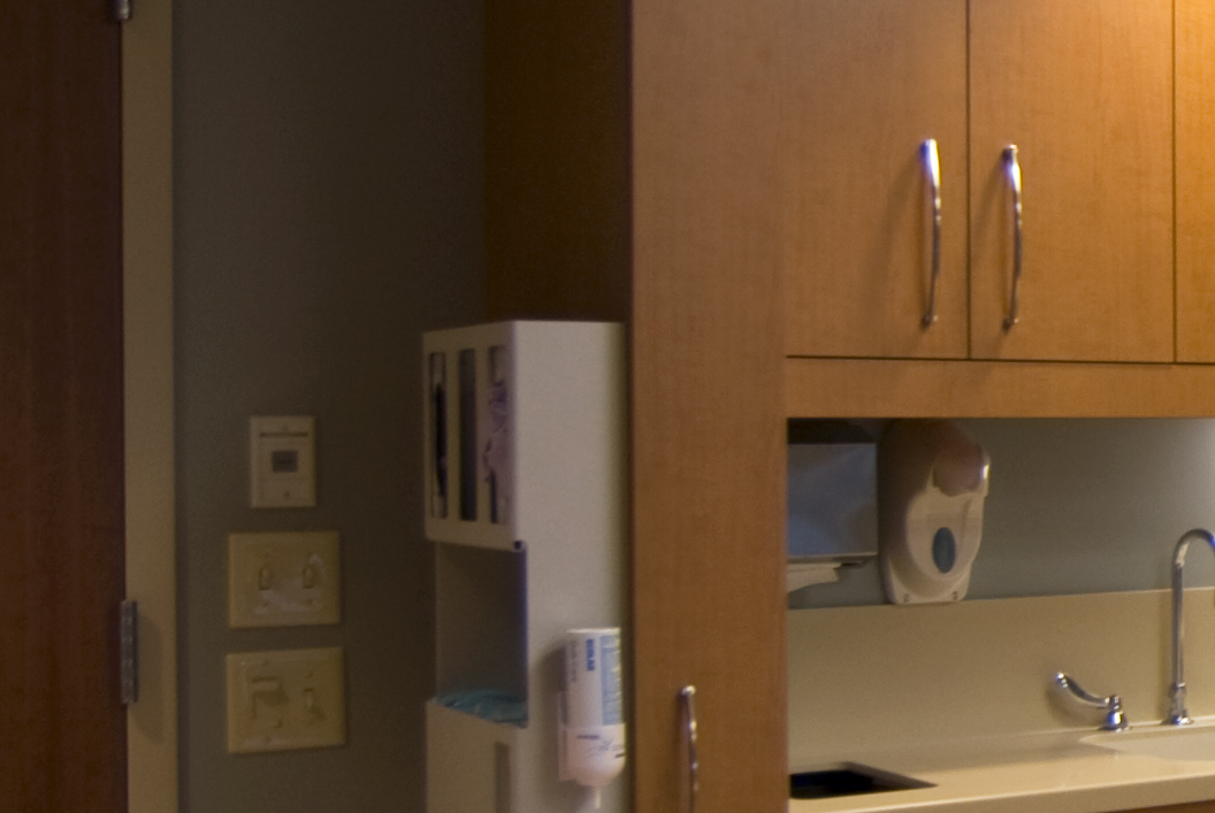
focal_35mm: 66
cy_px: 423
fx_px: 2230
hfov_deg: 22.7
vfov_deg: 20.7
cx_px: 1972
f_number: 4
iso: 100
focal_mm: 12
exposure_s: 1/15
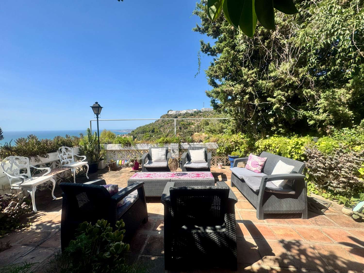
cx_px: 182
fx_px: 147
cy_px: 136
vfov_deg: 85.7
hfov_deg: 102.1
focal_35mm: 14
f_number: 2.2
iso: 50
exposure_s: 1/1637
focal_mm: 2.22
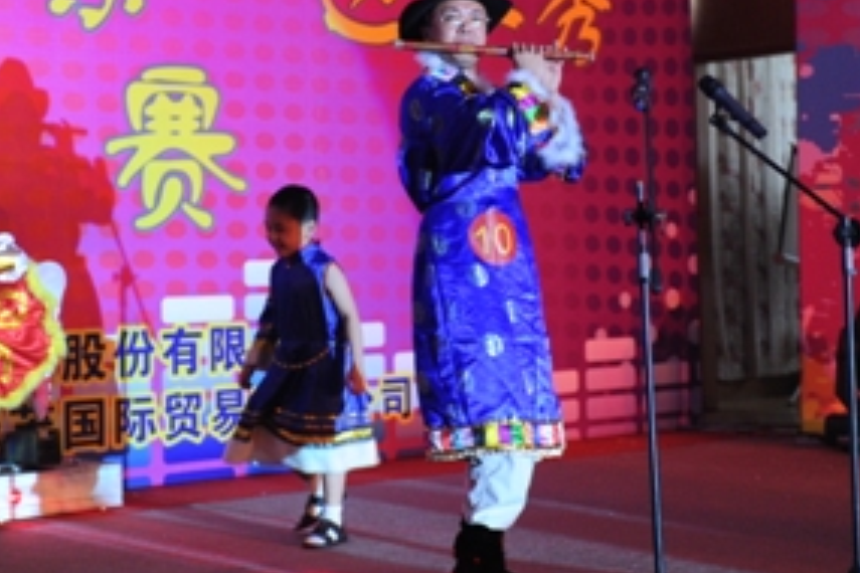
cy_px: 216
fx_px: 1887
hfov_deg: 25.7
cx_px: 444
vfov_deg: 17.3
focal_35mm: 79
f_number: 2.8
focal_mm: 45
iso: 2500
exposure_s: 1/200
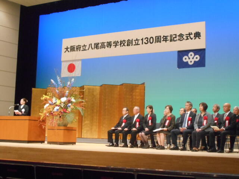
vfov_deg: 25.2
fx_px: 400
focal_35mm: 58
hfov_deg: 33.2
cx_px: 120
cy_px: 90
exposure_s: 1/40
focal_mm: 10
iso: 800
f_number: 4.9
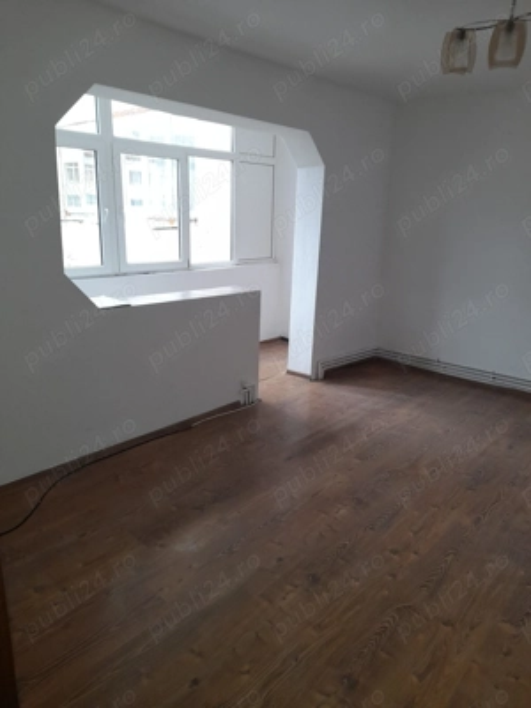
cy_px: 354
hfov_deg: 54.9
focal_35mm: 25
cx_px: 266
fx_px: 511
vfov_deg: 69.4
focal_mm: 4.6
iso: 100
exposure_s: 1/50
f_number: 2
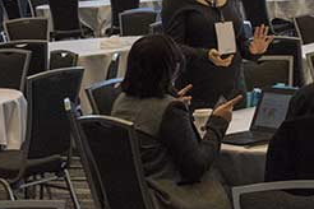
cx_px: 385
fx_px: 1221
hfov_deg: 14.2
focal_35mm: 140
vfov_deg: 9.7
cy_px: -31
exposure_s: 1/125
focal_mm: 46
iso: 1250
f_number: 11
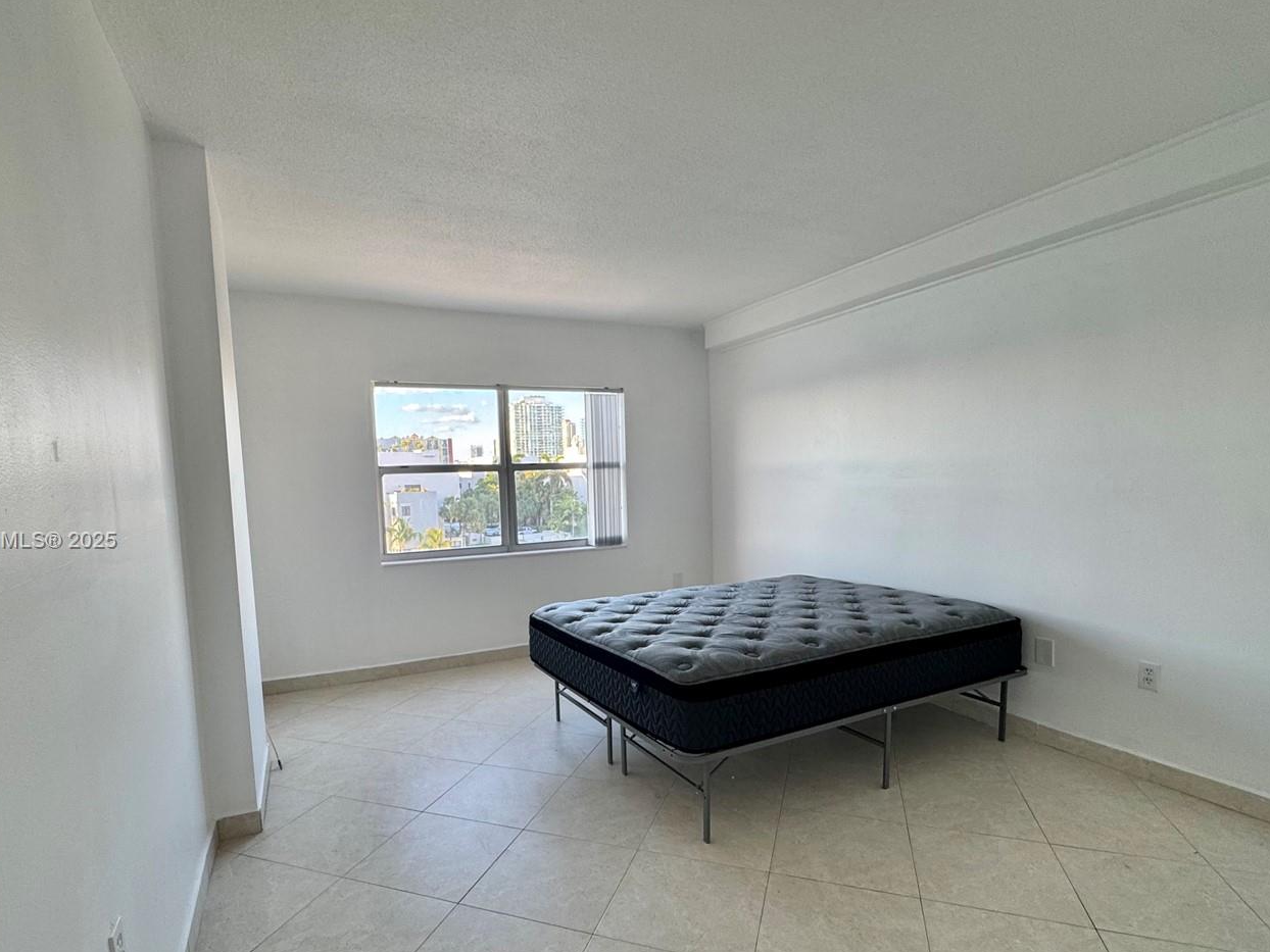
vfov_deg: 71.2
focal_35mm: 18
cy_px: 542
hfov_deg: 87.7
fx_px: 660
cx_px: 606
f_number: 2.2
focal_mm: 2.22
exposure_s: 1/120
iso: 80
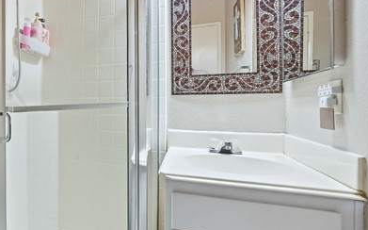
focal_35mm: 20
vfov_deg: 59.5
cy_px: 103
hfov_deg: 79.9
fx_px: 200
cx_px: 102
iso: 1000
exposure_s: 1/500
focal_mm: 12
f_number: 4
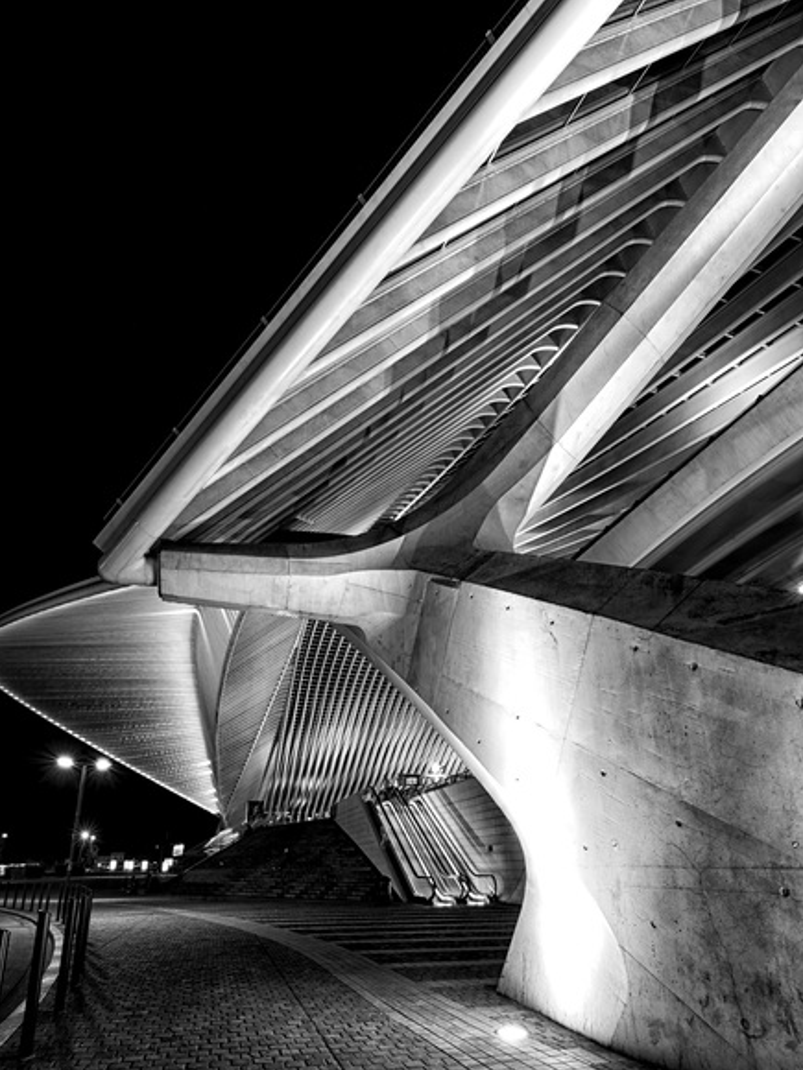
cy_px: 486
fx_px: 495
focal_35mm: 16
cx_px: 380
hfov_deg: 78.0
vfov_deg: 94.2
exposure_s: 5
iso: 100
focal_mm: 14
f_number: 13
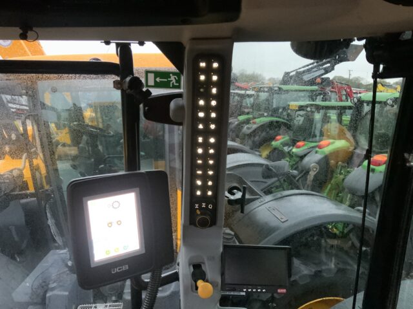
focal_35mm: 29
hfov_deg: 61.7
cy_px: 154
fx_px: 346
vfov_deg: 48.2
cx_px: 206
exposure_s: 1/30
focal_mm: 3
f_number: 1.8
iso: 500
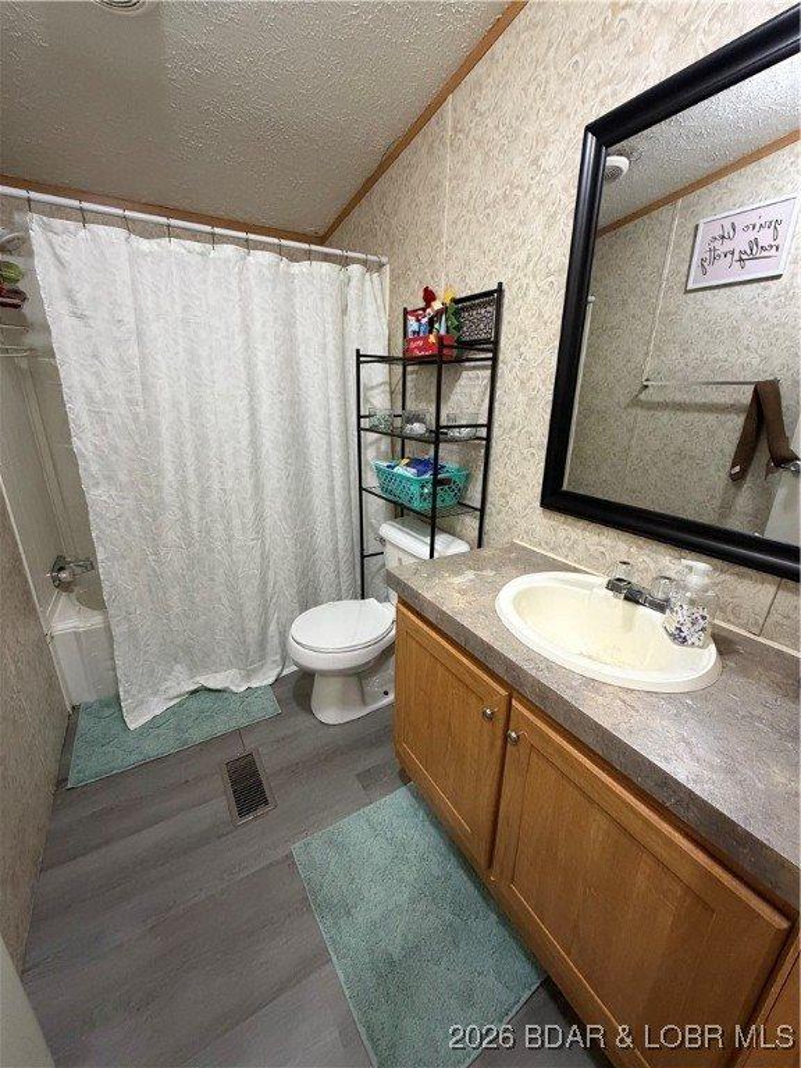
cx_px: 400
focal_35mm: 14
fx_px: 432
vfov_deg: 102.1
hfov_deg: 85.7
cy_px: 534
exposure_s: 1/60
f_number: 2.2
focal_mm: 2.22
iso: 400
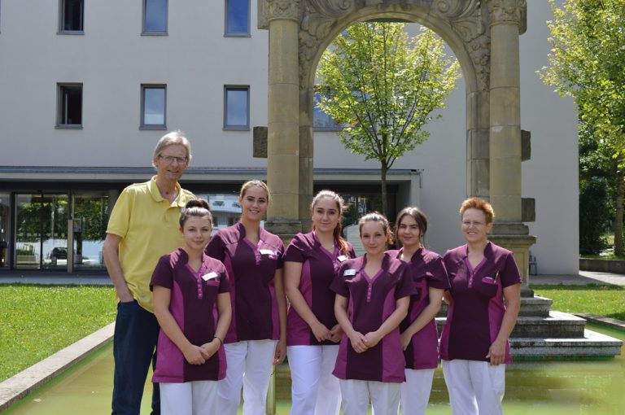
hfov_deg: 41.2
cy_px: 208
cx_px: 312
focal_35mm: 48
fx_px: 832
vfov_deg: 28.0
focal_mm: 32
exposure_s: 1/250
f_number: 7.1
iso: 100
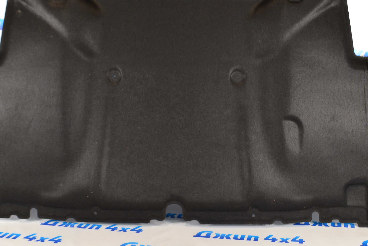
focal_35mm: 47
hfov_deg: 41.9
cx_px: 166
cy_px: 105
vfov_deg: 28.6
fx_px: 480
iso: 400
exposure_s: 1/20
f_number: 6.3
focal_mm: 20
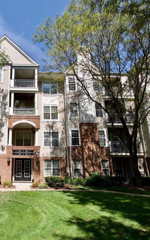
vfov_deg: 77.2
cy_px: 120
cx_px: 22
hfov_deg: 48.6
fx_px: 150
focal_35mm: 23
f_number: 7.1
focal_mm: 10
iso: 640
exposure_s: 1/2000
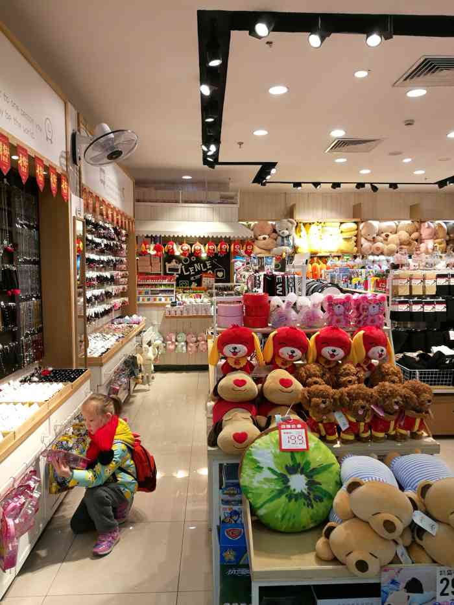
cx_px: 227
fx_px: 472
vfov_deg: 65.3
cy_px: 302
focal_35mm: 27
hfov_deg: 51.4
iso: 100
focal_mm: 4.5
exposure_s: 1/50
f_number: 2.2
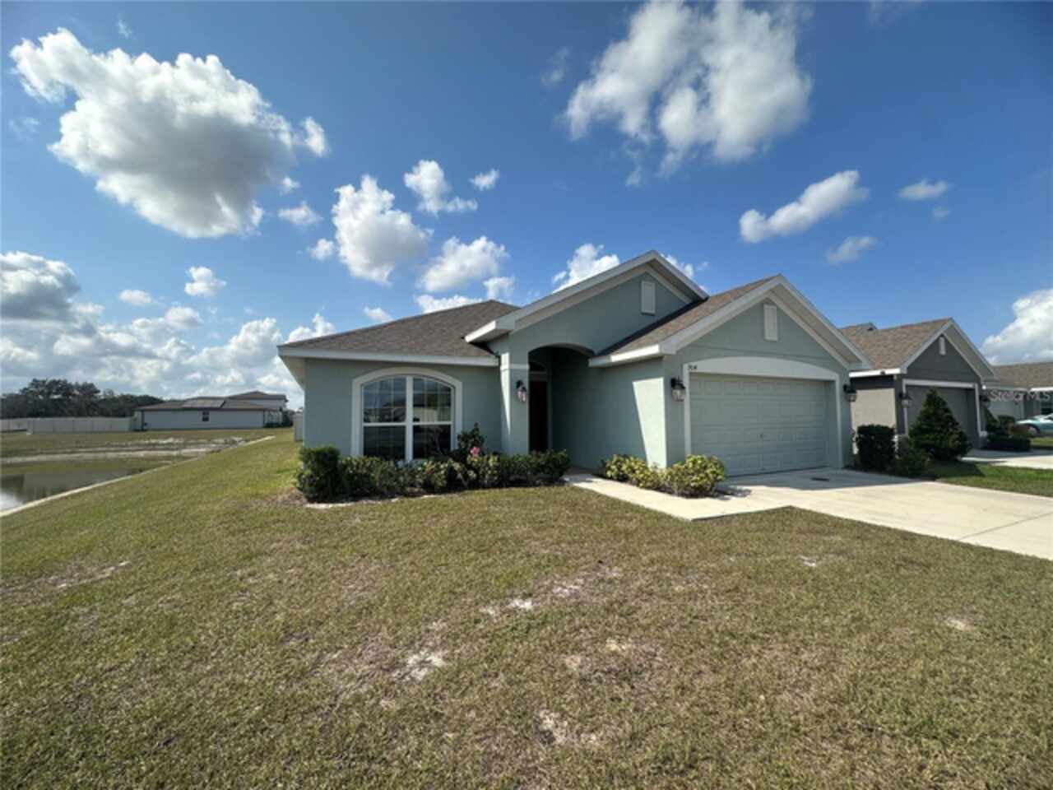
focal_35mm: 14
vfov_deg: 85.7
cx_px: 526
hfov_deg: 102.1
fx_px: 426
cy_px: 395
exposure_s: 1/2398
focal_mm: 2.22
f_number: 2.2
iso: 50
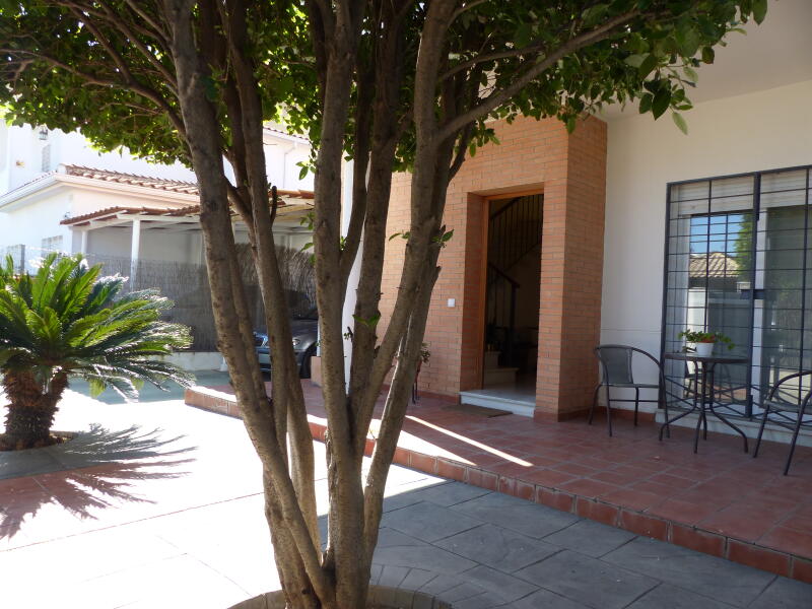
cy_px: 304
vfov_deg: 54.9
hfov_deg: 69.4
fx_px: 586
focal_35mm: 25
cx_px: 406
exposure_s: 1/160
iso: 100
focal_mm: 4.5
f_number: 4
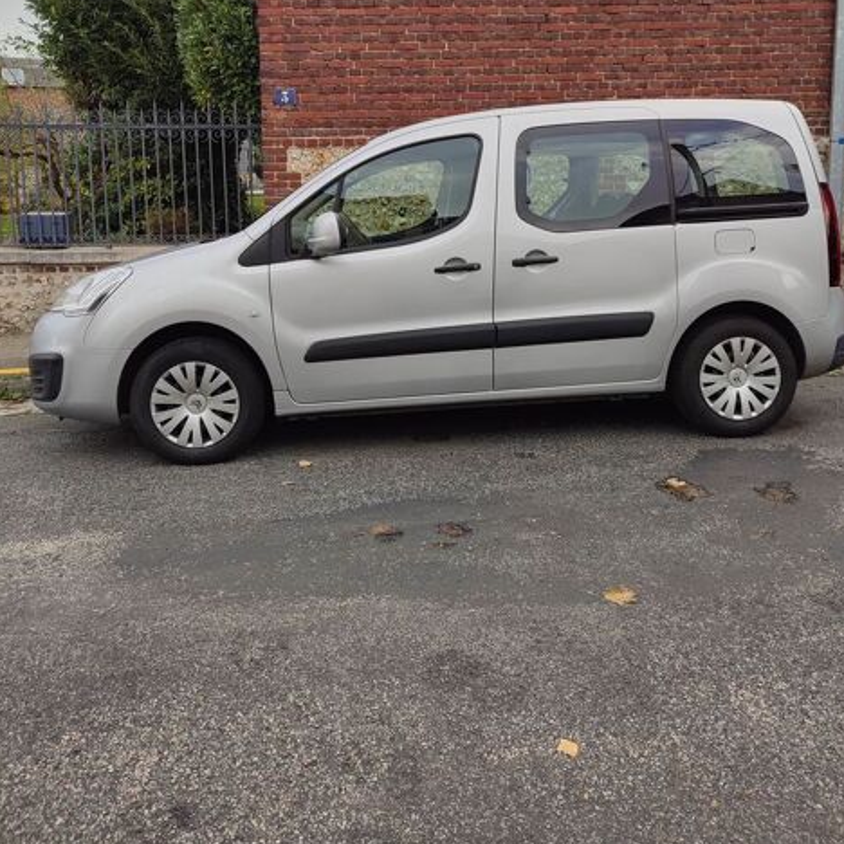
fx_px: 800
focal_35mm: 29
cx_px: 426
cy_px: 289
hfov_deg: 55.6
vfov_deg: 54.6
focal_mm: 5.89
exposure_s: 1/280
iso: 50
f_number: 1.89
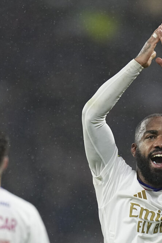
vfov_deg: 3.4
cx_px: 157
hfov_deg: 2.3
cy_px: 121
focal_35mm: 603
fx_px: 4070
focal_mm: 400
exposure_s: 1/1600
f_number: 2.8
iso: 2500
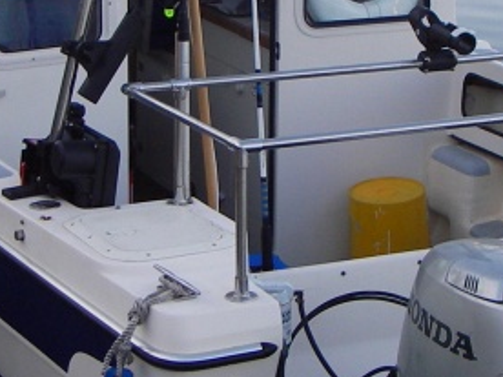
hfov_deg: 17.9
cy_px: 120
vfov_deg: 13.4
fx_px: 1598
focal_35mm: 110
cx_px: 210
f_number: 3.3
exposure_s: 1/160
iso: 50
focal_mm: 6.3
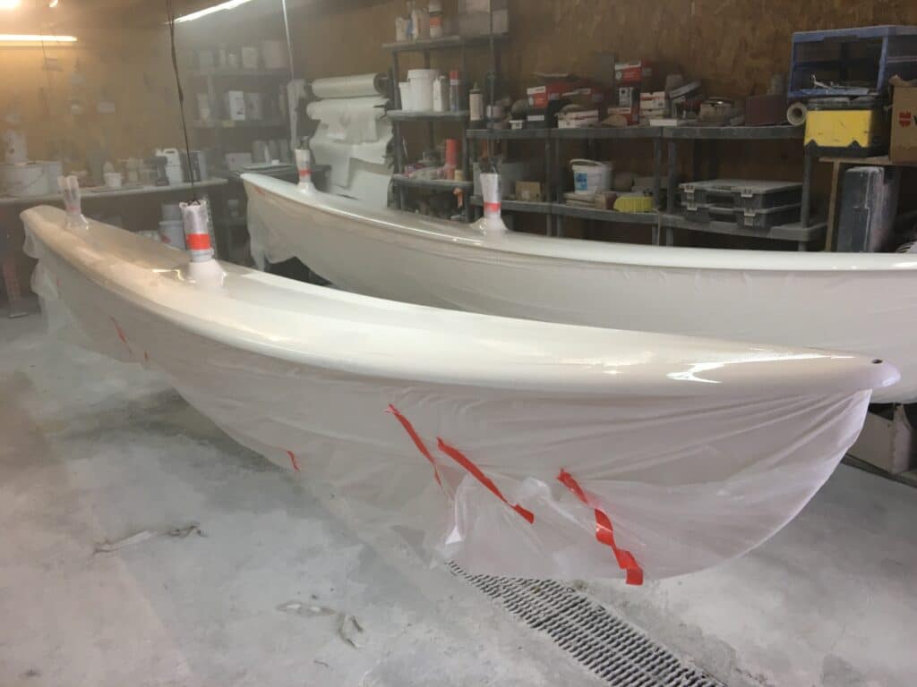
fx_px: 768
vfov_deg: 48.2
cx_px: 458
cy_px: 344
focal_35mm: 29
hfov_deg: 61.7
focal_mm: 4.15
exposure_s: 1/33
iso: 25
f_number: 2.2
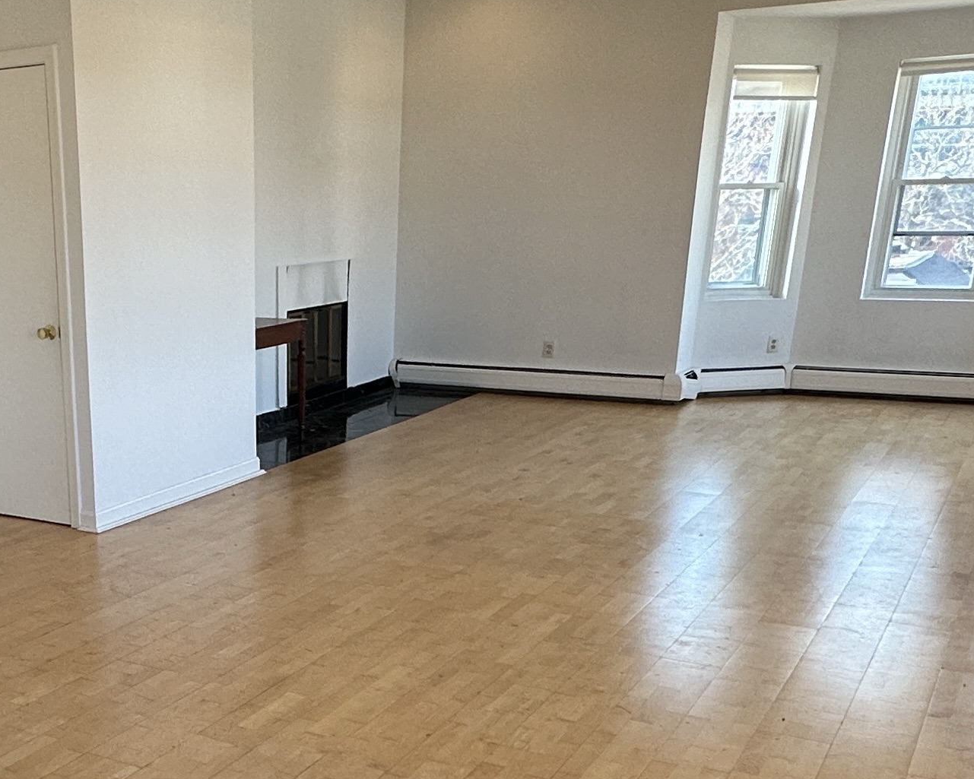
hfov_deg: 40.9
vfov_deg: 33.5
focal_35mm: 43
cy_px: 665
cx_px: 178
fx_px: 1240
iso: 100
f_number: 2.2
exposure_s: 1/120
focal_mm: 2.22
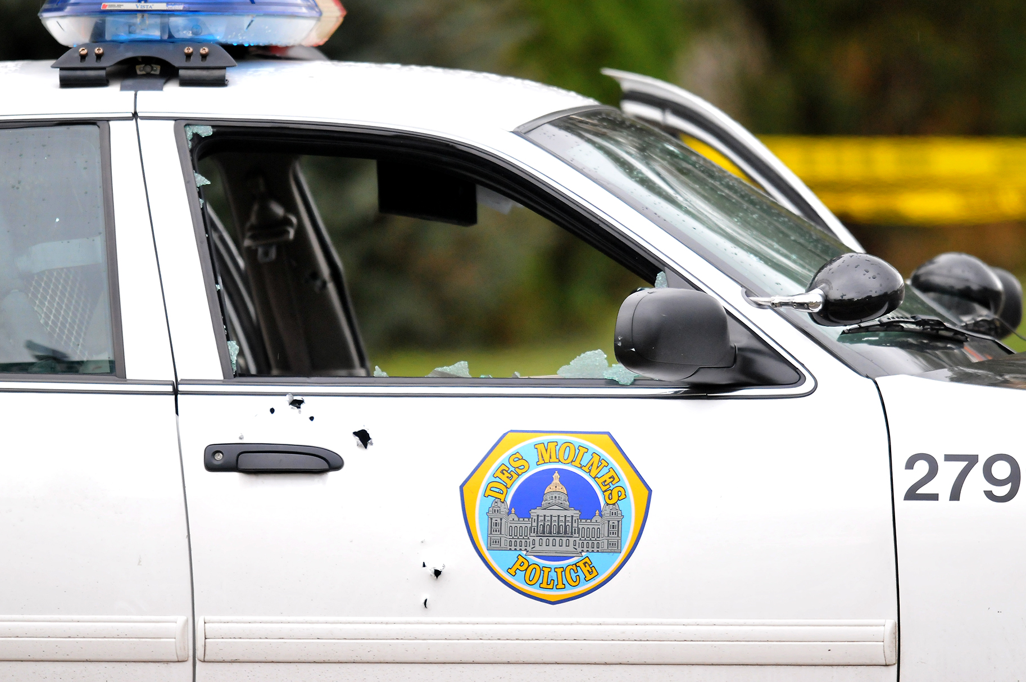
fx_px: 18703
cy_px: 329
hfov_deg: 3.1
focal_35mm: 657
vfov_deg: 2.1
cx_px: 486
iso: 1600
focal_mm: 400
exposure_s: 1/250
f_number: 2.8
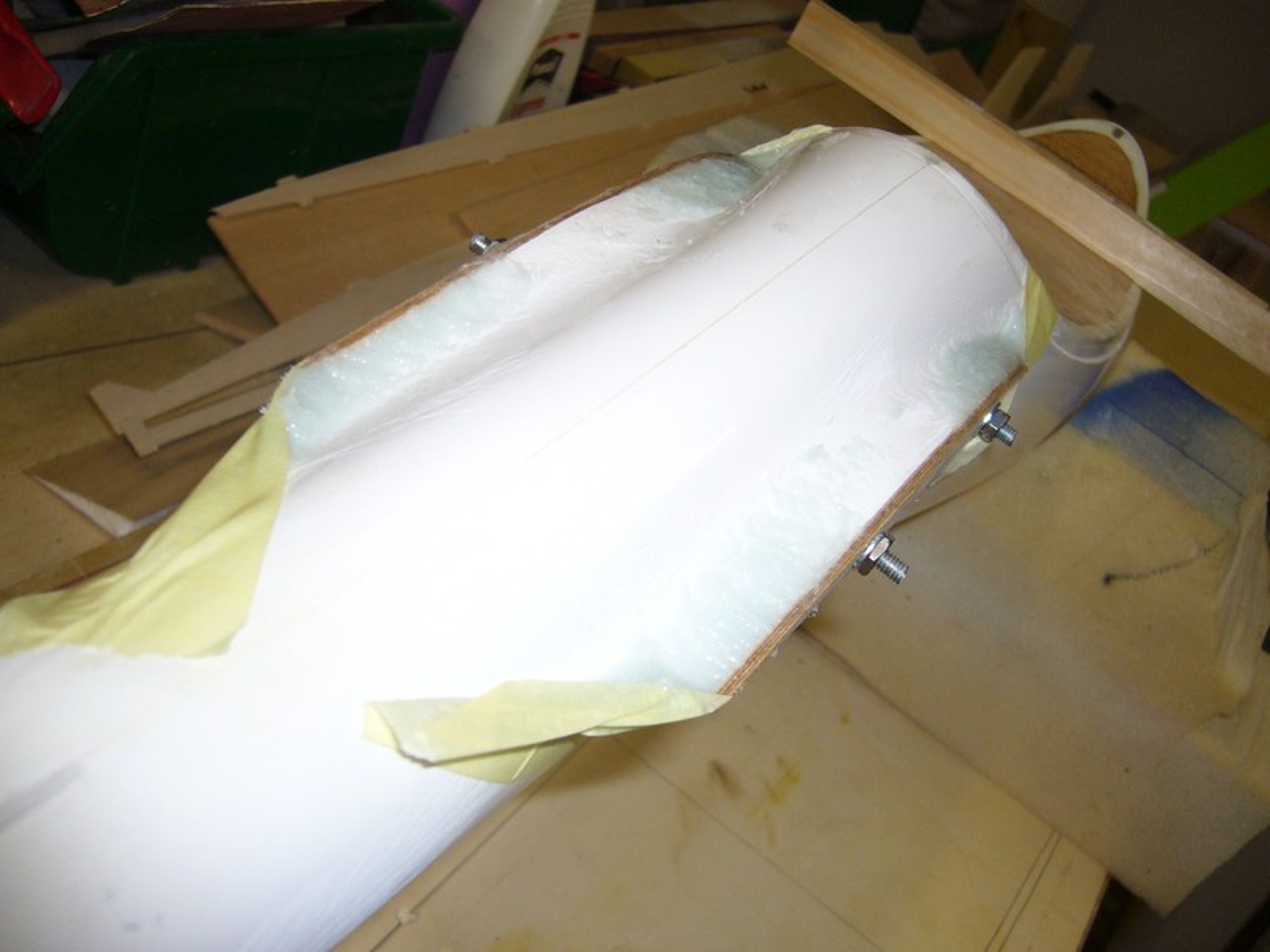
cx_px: 635
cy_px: 476
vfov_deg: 40.7
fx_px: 1284
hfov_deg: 52.6
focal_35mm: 35
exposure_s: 1/60
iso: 100
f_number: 2.8
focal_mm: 5.8
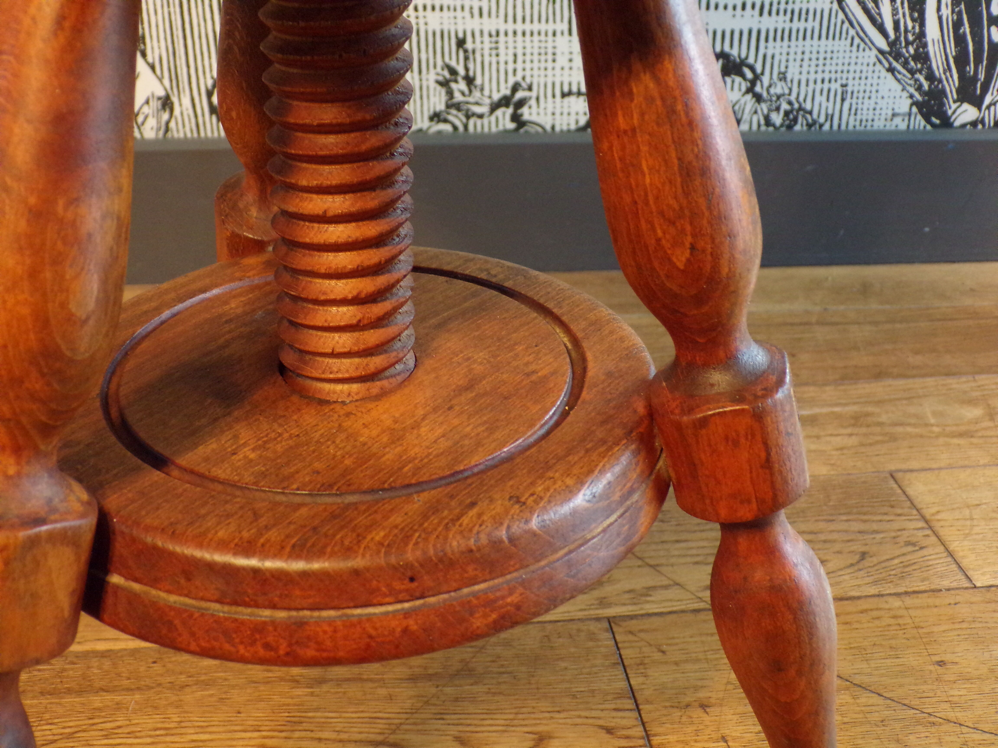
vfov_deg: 38.7
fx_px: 1067
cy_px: 374
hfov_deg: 50.1
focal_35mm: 37
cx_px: 499
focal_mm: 6.6
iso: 375
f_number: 3.3
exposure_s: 1/17
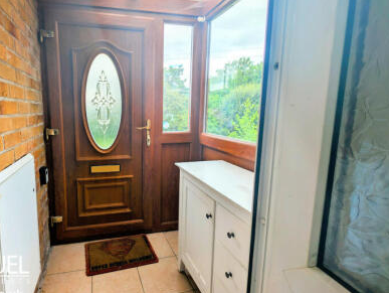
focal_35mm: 18
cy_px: 137
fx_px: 202
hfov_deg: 85.4
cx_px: 138
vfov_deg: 71.6
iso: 38
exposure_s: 1/818
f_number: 1.95
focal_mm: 2.23
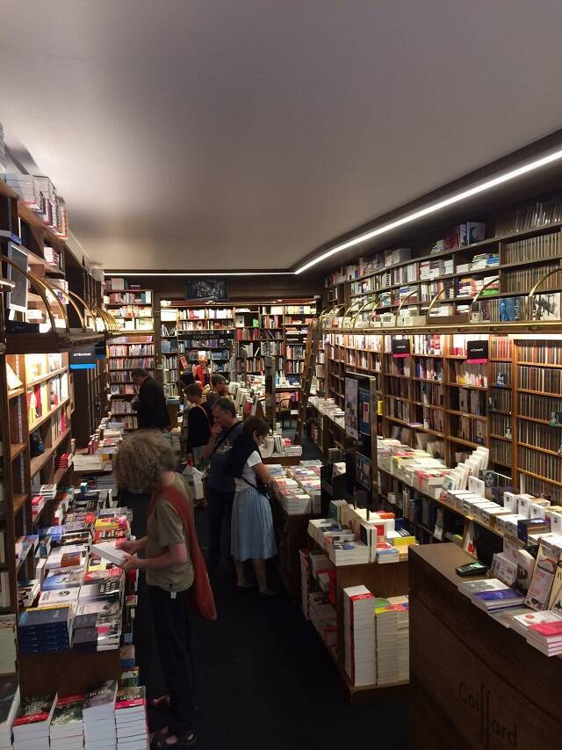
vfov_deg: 61.7
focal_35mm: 29
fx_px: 628
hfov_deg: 48.2
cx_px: 281
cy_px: 375
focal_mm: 4.15
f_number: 2.2
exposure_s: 1/33
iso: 125
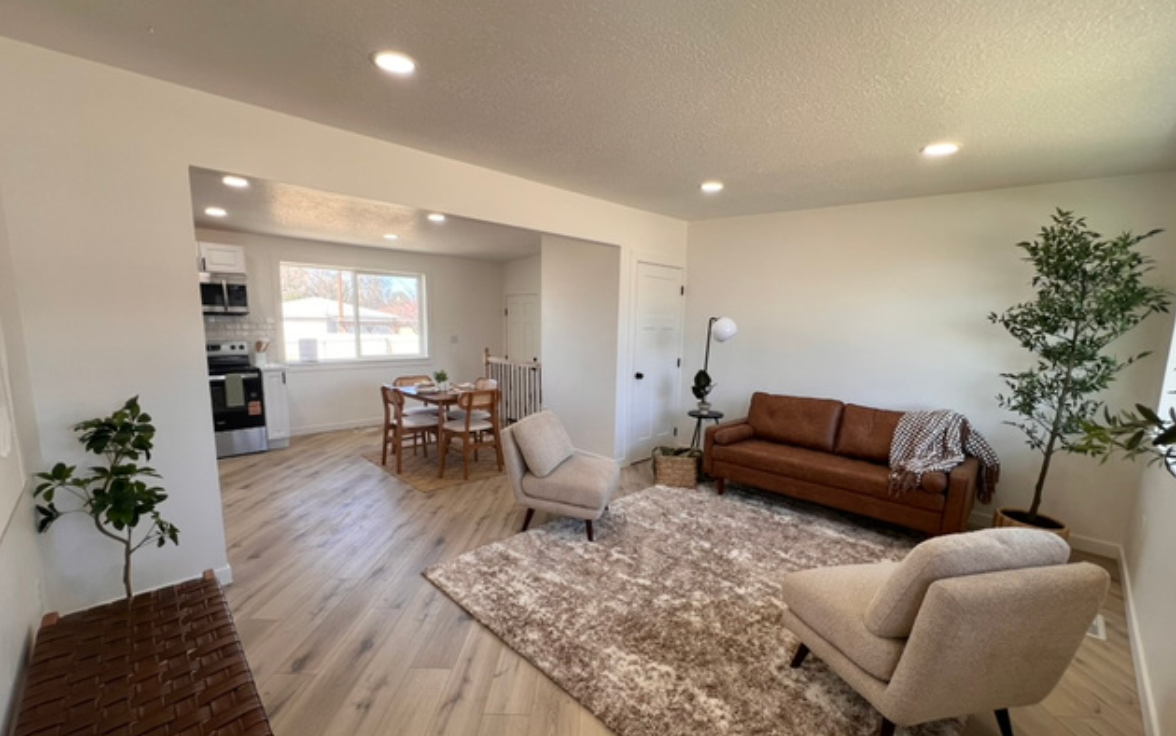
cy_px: 398
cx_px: 590
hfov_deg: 105.3
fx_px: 449
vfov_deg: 78.5
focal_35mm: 14
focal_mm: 1.57
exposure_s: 1/99
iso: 50
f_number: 1.8
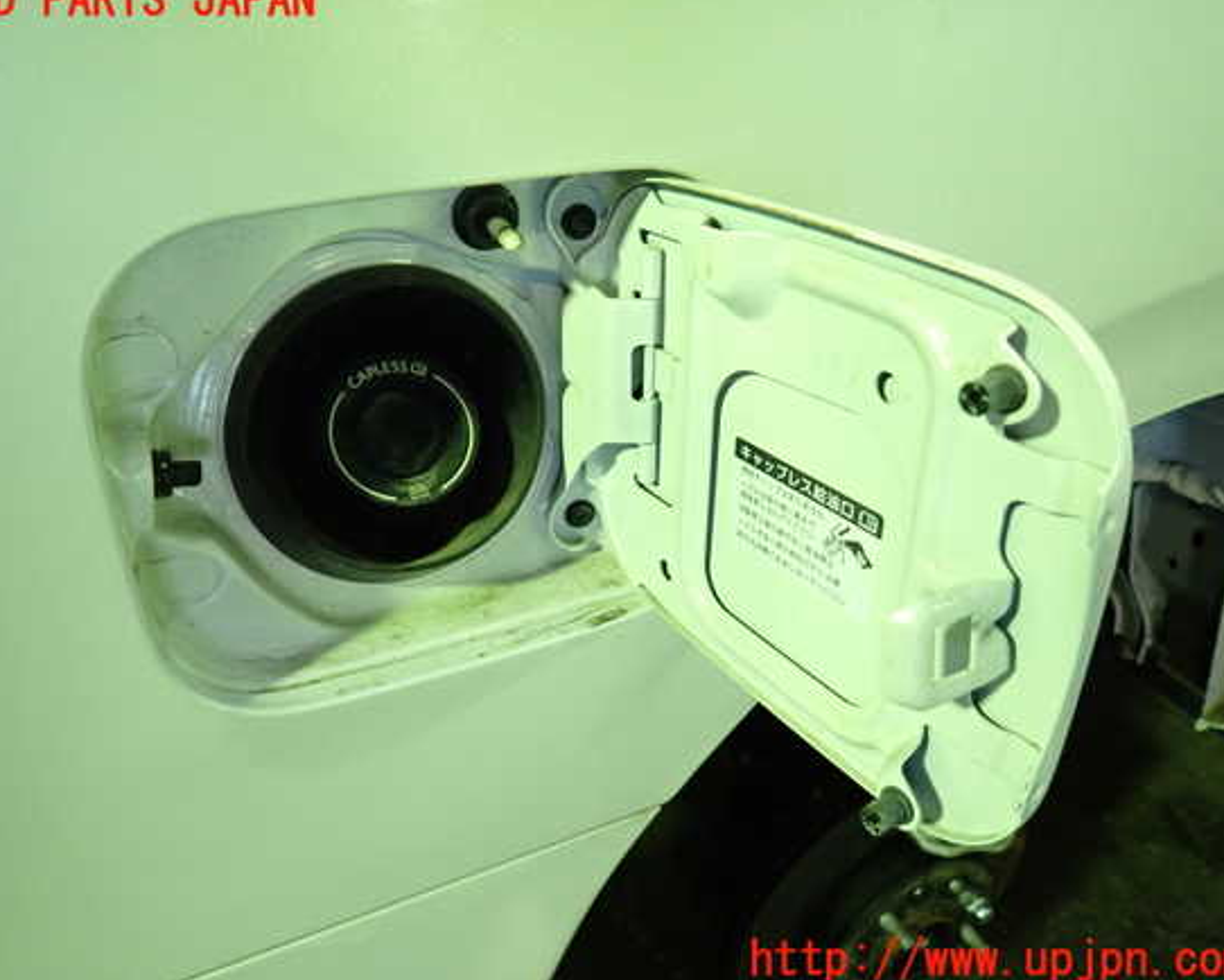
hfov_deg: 64.0
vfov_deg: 53.2
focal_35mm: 27
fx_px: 978
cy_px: 481
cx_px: 583
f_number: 2
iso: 400
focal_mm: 4.5
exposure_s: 1/30
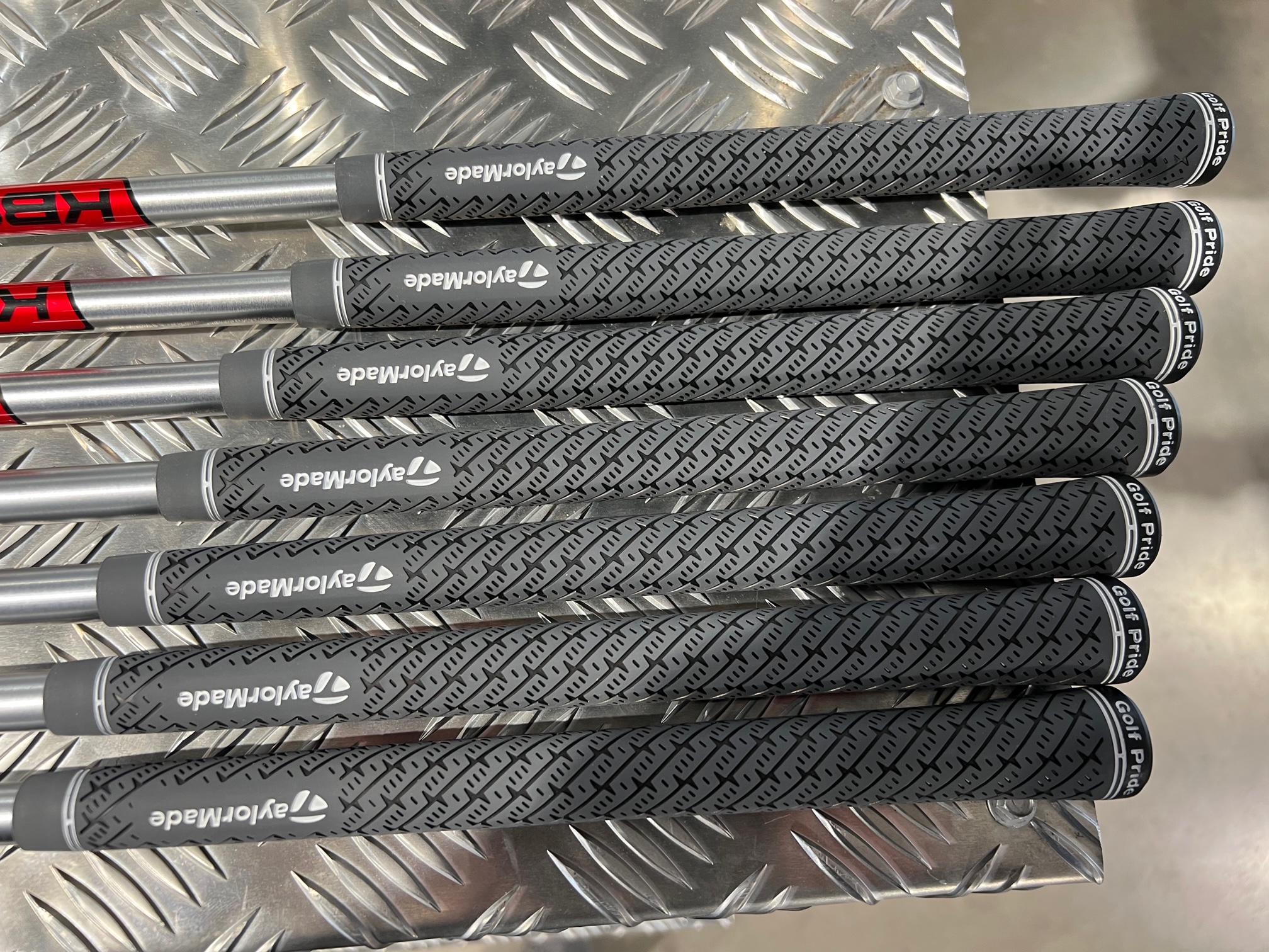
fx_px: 953
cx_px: 634
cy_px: 476
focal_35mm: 26
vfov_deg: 53.1
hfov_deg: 67.3
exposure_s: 1/50
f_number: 1.5
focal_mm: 5.7
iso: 80
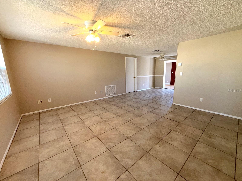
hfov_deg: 102.1
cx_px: 121
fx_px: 98
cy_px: 90
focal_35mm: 14
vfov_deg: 85.7
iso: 160
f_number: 2.2
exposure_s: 1/60
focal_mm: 2.22
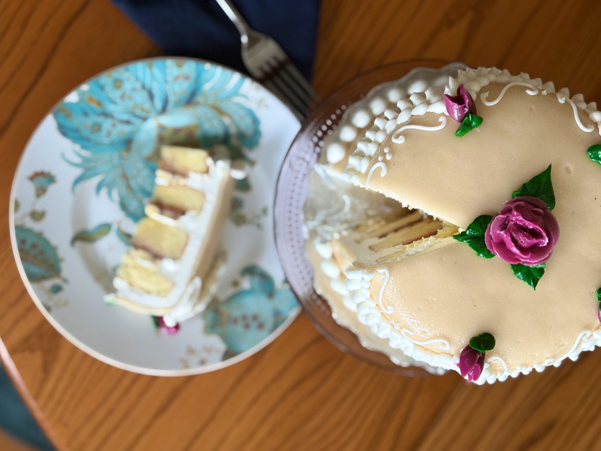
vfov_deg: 27.5
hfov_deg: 36.2
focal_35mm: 53
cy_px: 228
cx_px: 296
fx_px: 920
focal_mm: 5.96
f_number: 1.6
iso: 160
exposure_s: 1/40
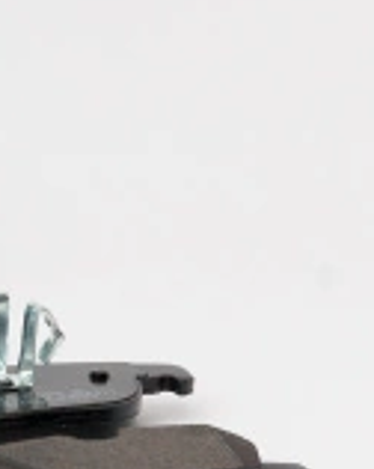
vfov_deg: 6.5
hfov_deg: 5.2
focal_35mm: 295
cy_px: 499
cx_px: -30
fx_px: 4087
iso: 100
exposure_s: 1/200
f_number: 13
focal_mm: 55
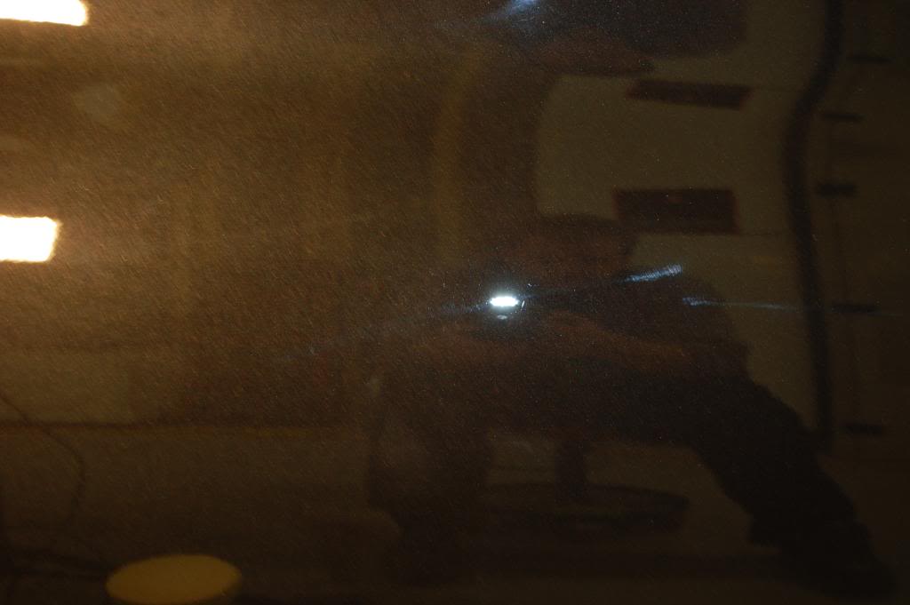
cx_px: 455
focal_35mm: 82
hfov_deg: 24.6
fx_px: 2084
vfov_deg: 16.5
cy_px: 302
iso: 200
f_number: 5.6
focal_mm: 55
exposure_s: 1/6
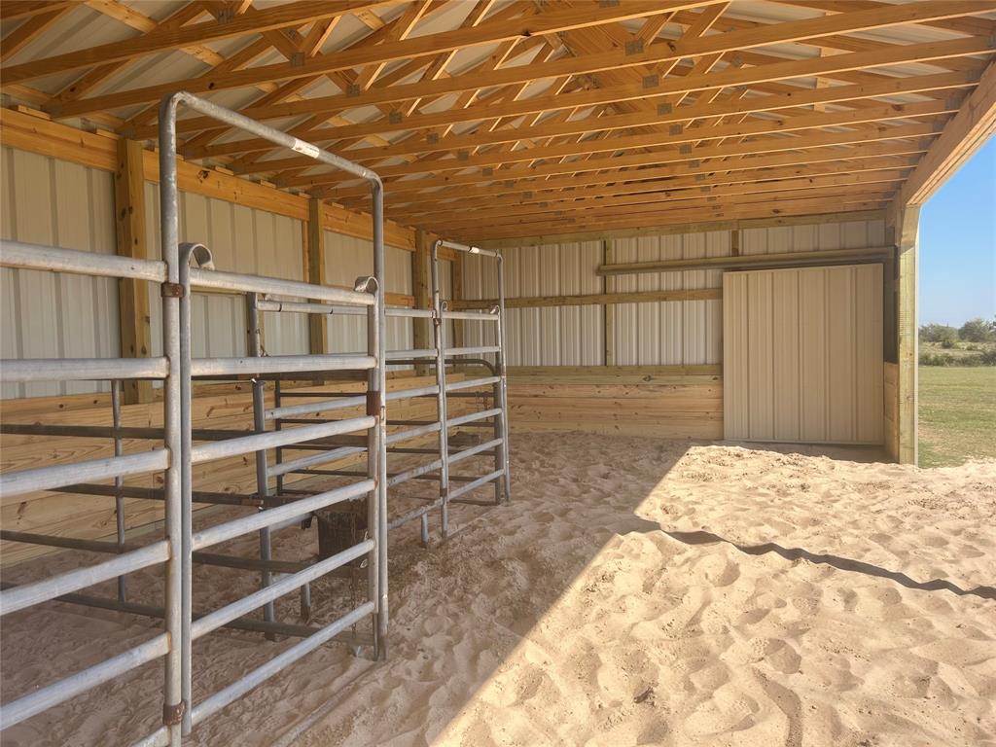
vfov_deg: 53.1
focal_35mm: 26
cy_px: 374
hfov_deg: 67.3
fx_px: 748
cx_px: 498
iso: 50
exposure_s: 1/1698
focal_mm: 5.7
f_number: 1.5
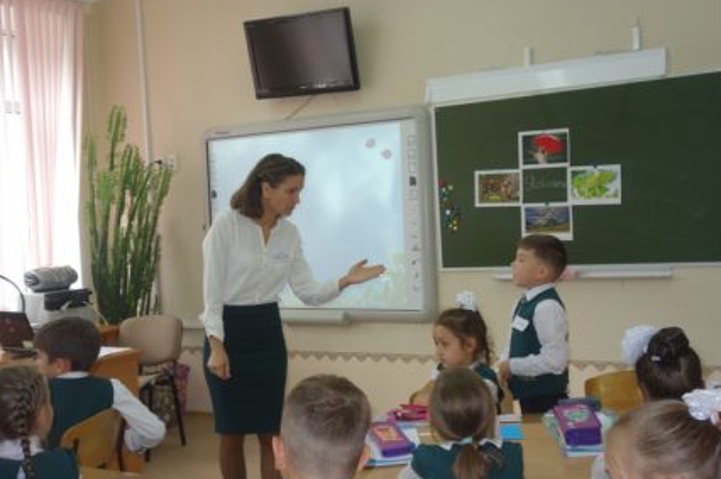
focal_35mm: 47
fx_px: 940
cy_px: 238
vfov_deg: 28.6
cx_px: 354
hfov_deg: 42.0
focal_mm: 14.93
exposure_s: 1/80
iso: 125
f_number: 2.8
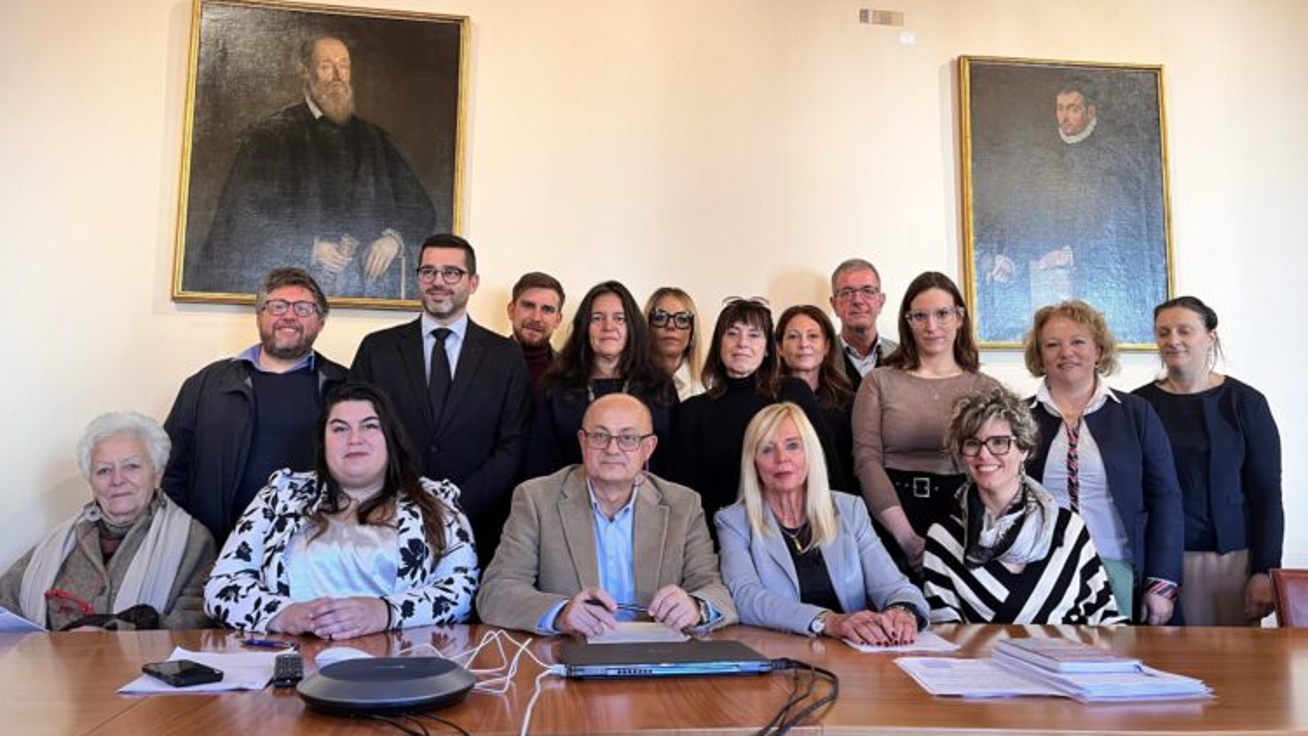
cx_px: 657
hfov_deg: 66.1
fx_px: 1006
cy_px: 319
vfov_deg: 40.1
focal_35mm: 29
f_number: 1.6
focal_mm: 5.1
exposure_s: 1/50
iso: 100
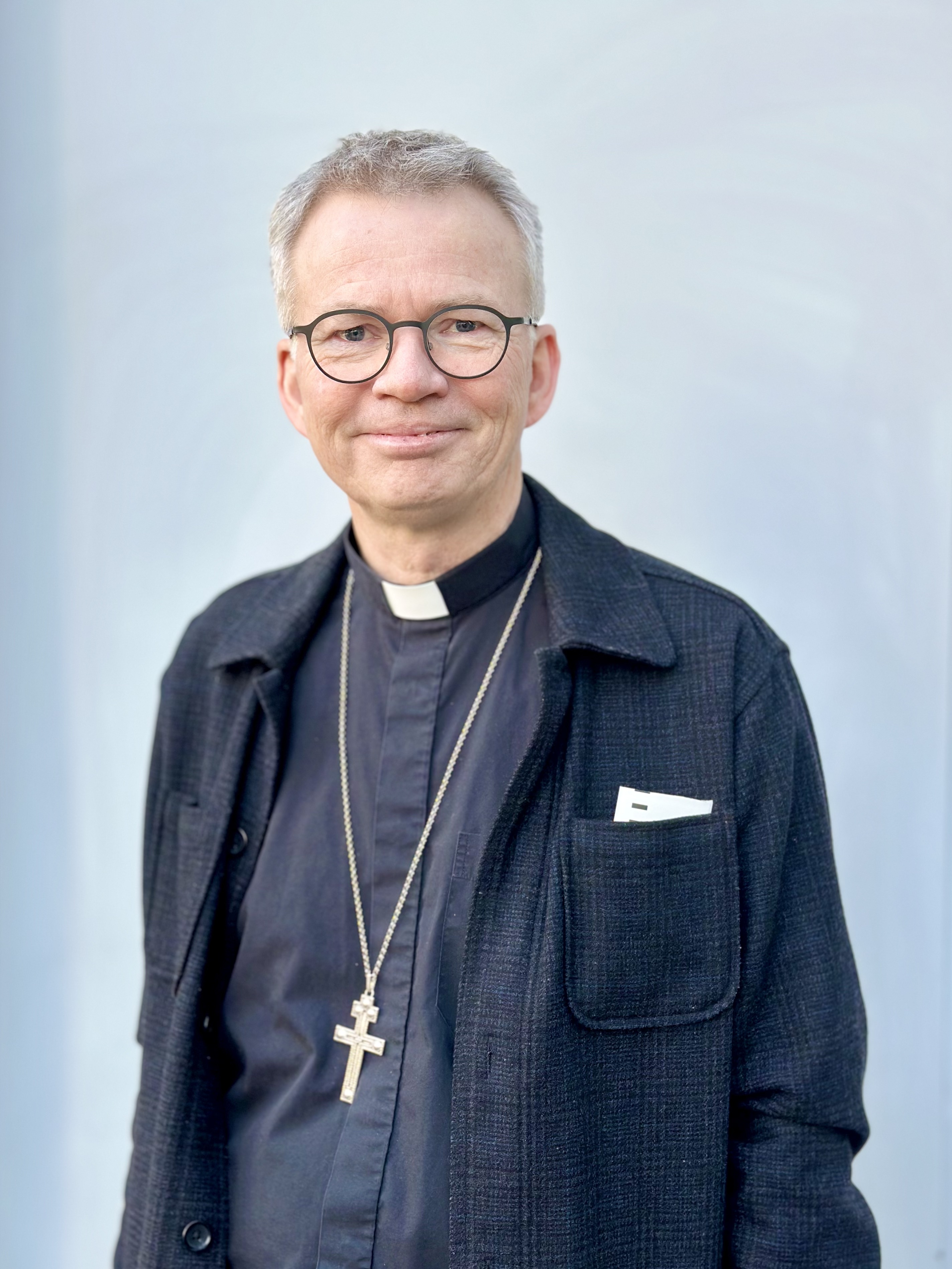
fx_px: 1760
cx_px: 476
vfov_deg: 39.7
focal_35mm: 48
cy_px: 634
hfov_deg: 30.3
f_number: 1.78
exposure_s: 1/234
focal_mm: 6.86
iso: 80
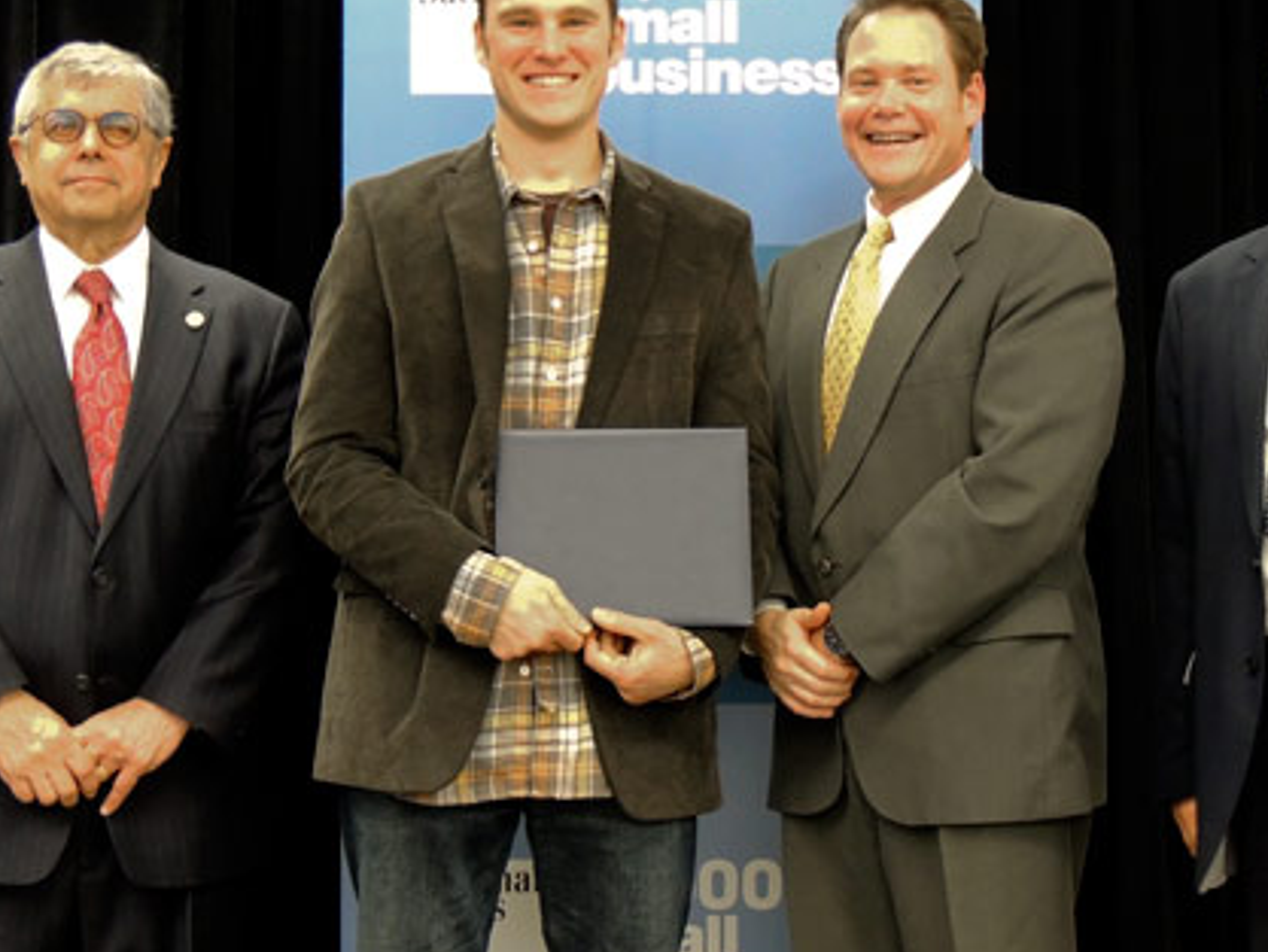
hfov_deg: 27.0
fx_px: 2638
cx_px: 708
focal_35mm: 72
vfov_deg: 20.4
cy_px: 505
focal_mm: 8.9
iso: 800
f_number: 3.6
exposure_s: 1/10
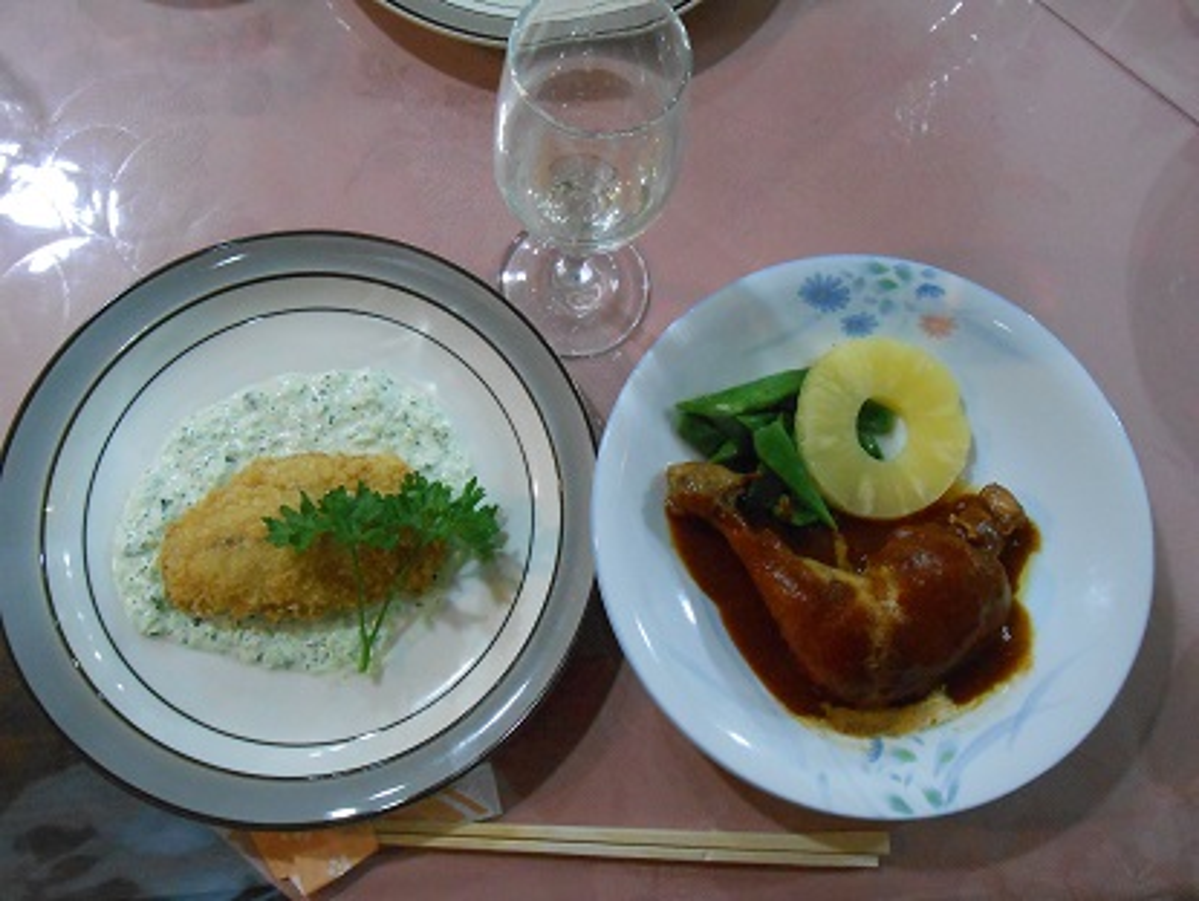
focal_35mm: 30
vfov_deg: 46.9
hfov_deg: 59.9
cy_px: 450
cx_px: 600
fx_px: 1040
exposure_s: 1/10
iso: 800
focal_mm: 5.3
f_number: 3.8
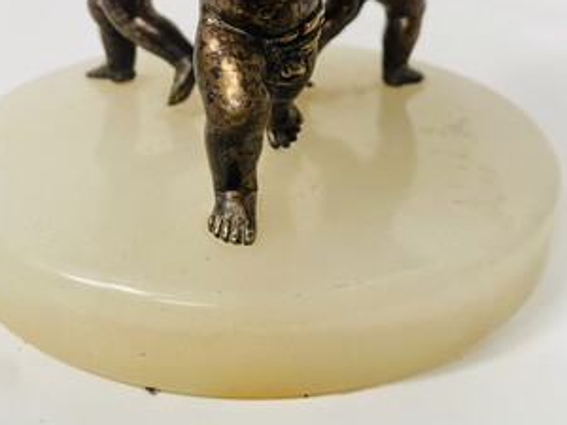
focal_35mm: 40
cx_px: 259
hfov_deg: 46.7
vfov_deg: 33.5
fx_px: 655
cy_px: 19
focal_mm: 4.25
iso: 320
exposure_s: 1/60
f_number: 1.8
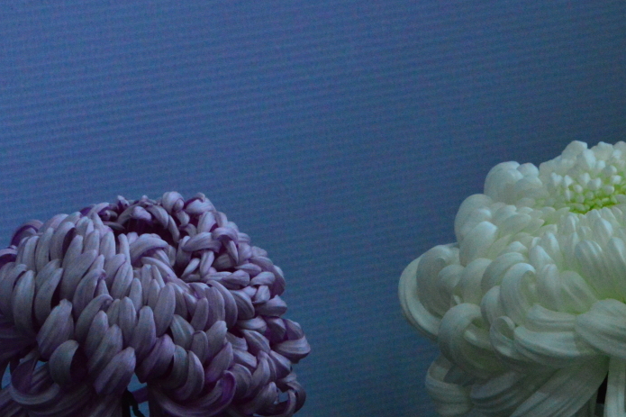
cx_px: 426
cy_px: 277
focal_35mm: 243
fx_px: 4224
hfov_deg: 8.5
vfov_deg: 5.7
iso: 6400
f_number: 13
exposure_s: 1/80
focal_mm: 110
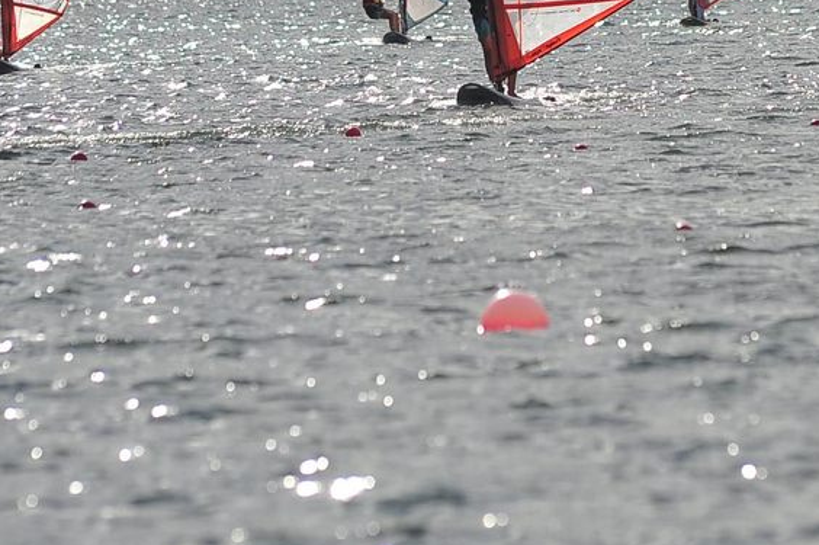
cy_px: -198
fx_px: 19343
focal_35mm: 851
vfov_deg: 1.6
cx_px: 581
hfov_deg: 2.4
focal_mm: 300
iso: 400
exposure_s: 1/4000
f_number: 5
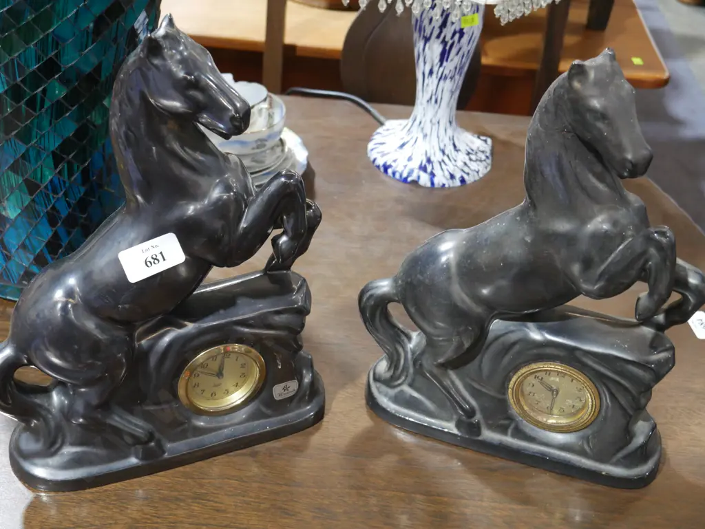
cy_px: 264
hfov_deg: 38.2
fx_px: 1019
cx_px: 352
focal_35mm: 50
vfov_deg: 29.1
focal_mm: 25
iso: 2000
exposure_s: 1/60
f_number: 5.3
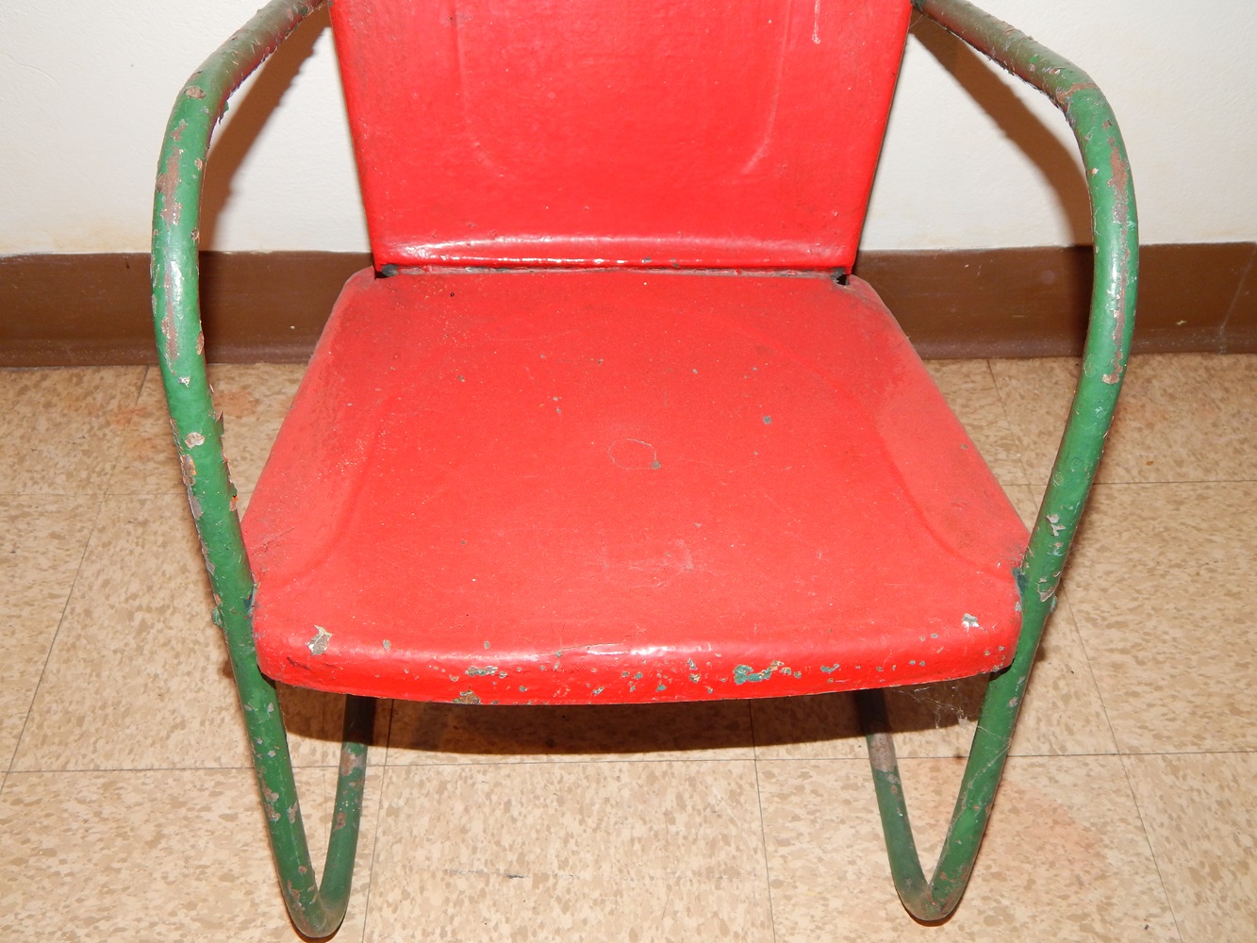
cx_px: 628
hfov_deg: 52.6
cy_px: 472
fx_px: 1271
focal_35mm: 35
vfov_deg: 40.7
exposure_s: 1/30
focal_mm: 6.1
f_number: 3.3
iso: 200
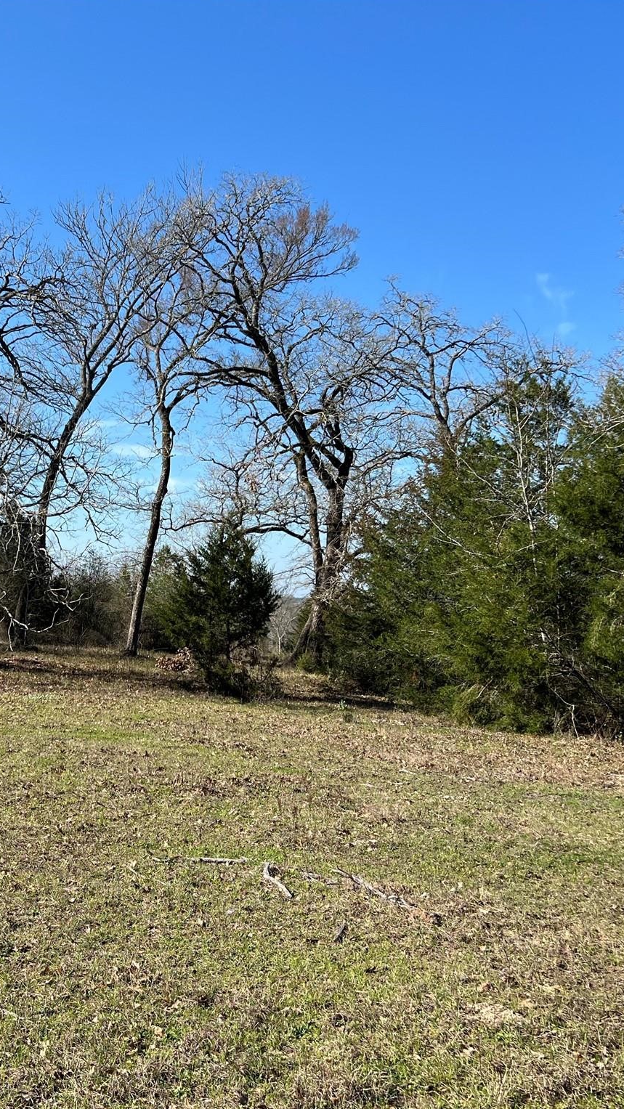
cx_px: 108
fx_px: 1118
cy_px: 552
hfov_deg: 30.3
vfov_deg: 52.8
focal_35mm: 38
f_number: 1.5
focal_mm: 5.7
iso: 50
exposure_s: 1/2762
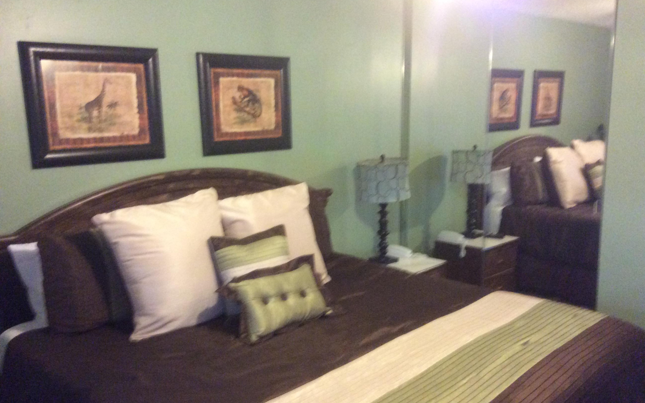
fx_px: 598
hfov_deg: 56.7
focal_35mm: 34
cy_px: 223
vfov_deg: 37.2
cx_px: 322
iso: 320
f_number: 2.4
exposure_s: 1/17
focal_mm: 3.3
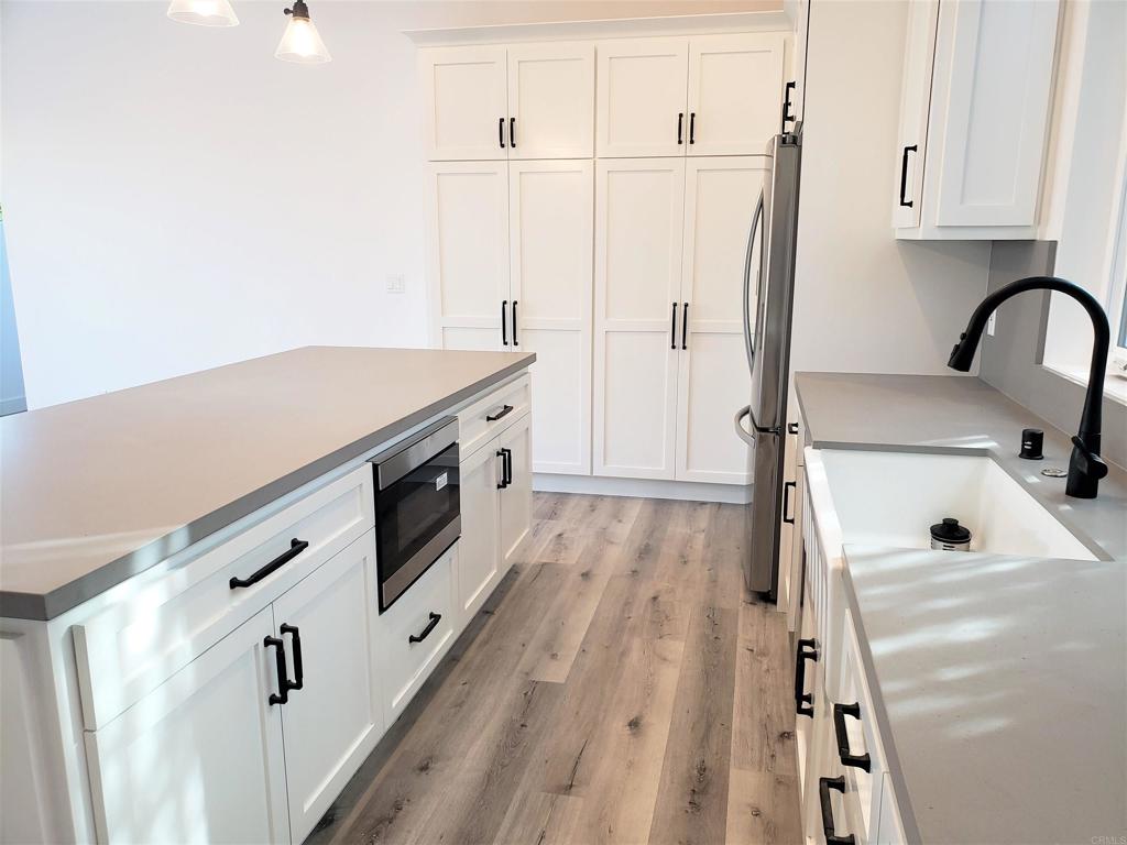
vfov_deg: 53.1
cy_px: 422
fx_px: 846
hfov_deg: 67.3
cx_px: 564
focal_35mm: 26
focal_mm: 4.3
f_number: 2.4
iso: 125
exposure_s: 1/60
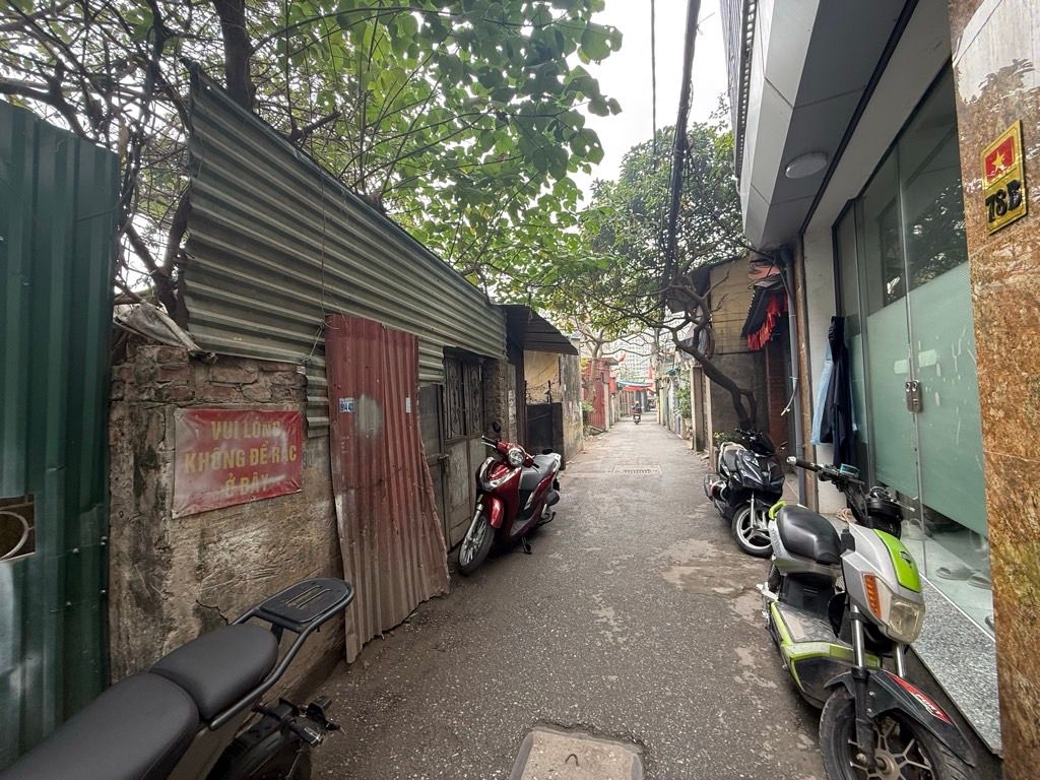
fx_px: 421
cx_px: 520
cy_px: 390
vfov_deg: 85.7
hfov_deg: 102.1
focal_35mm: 14
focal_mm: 2.22
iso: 64
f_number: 2.2
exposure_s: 1/99
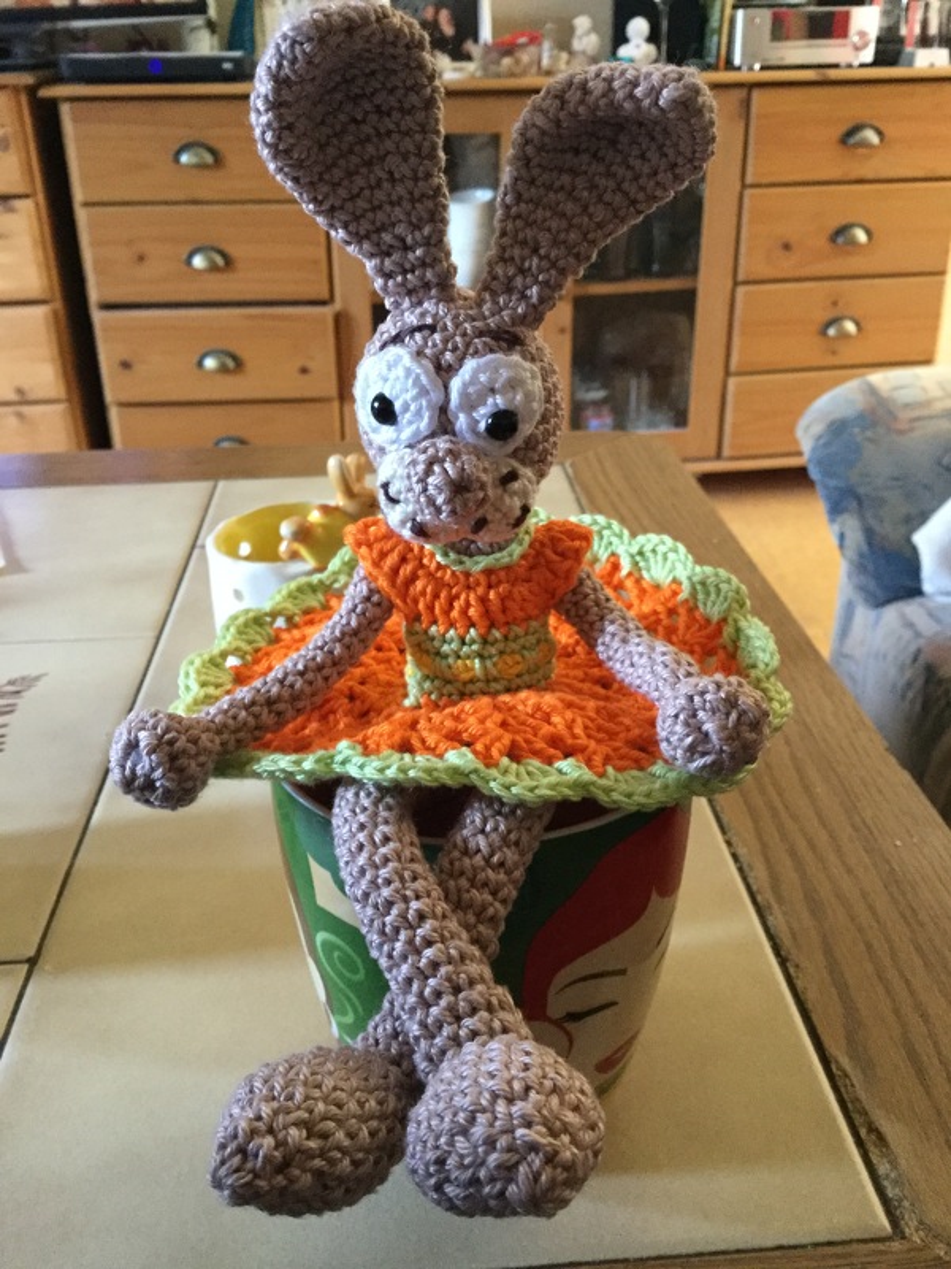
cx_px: 476
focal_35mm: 31
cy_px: 634
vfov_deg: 58.4
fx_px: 1136
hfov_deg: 45.4
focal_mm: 3.3
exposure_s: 1/17
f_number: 2.4
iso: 200
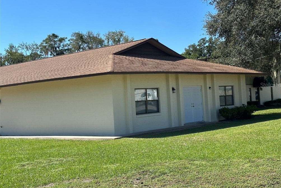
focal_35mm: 51
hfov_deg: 38.9
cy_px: 85
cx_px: 143
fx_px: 398
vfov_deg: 26.5
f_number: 1.78
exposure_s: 1/2890
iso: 64
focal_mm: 6.86
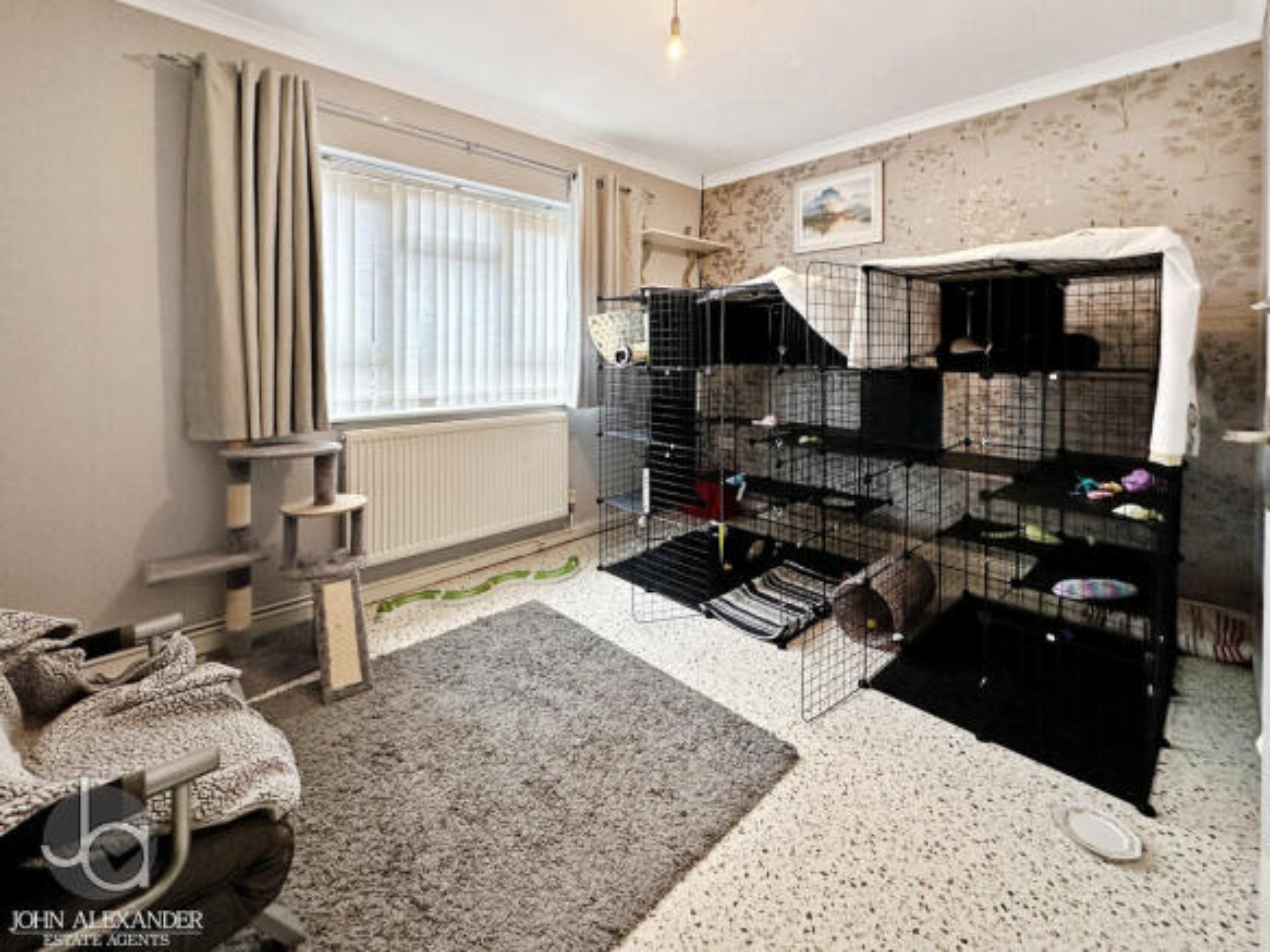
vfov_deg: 85.7
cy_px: 476
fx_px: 514
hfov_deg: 102.1
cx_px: 635
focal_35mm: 14
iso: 160
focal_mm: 2.22
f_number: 2.2
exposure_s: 1/100
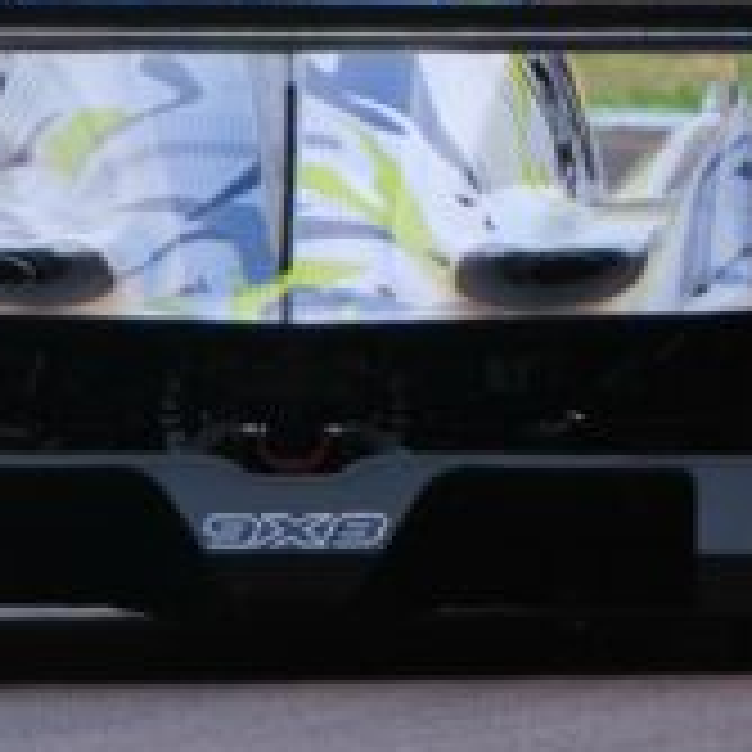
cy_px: 430
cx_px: -558
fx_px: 36842
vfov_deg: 1.2
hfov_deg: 1.2
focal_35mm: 1499
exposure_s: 1/800
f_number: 4
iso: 200
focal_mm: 196
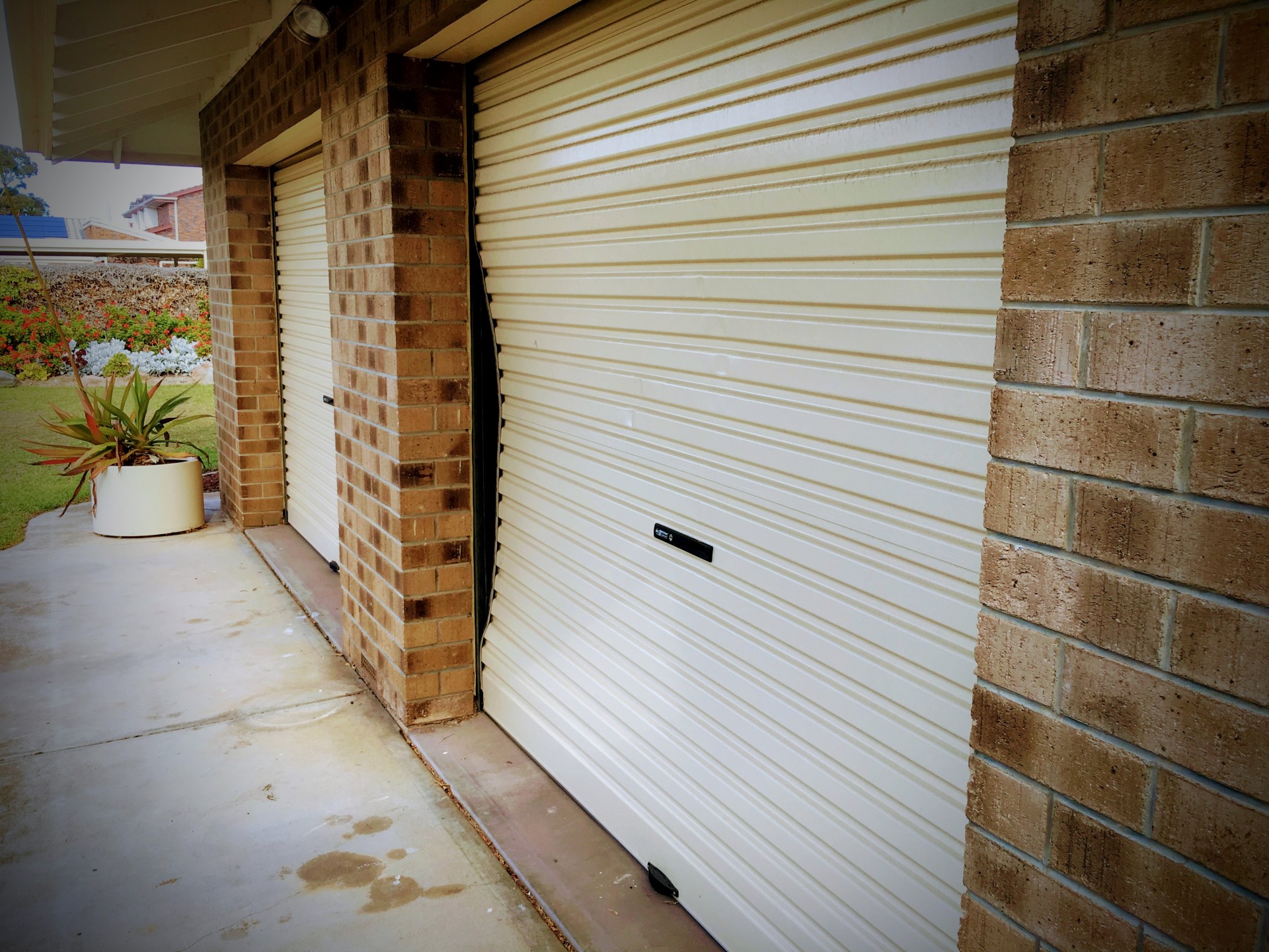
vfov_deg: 48.2
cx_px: 634
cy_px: 476
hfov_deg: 61.7
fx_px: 1063
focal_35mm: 29
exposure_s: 1/292
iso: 25
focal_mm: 4.15
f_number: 2.2
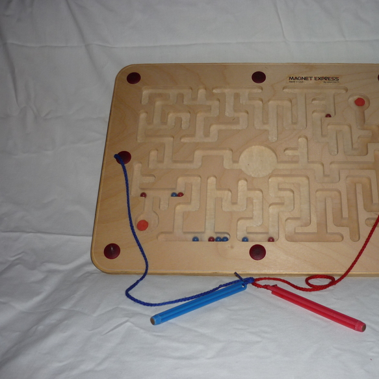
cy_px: 192
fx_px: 495
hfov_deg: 41.4
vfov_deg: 41.9
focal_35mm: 40
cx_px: 246
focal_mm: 5.5
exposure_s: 1/30
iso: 100
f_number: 2.8
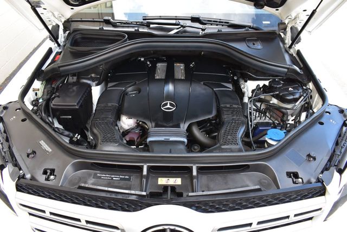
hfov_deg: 67.4
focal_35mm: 27
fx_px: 260
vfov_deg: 48.0
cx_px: 174
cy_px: 116
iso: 400
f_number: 8
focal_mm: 18
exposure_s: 1/60
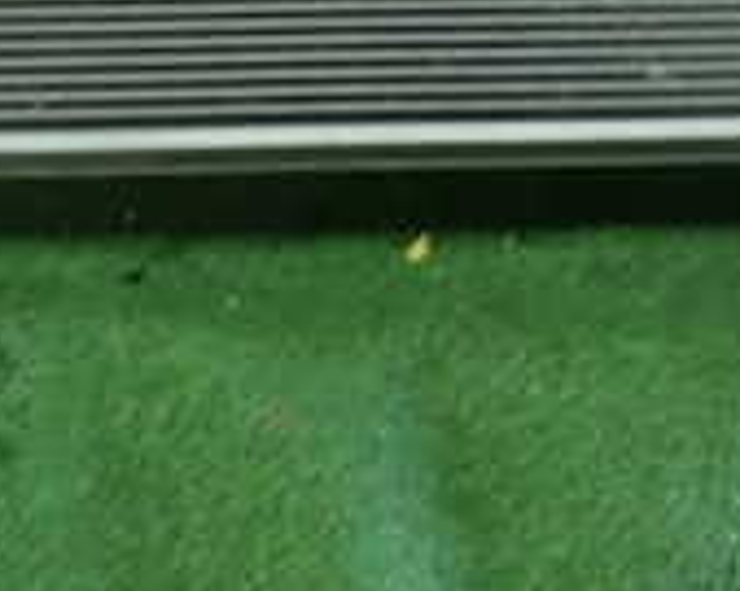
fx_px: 2276
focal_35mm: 104
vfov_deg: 14.0
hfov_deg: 18.3
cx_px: 578
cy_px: -267
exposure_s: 1/30
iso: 400
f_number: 2.3
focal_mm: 5.4
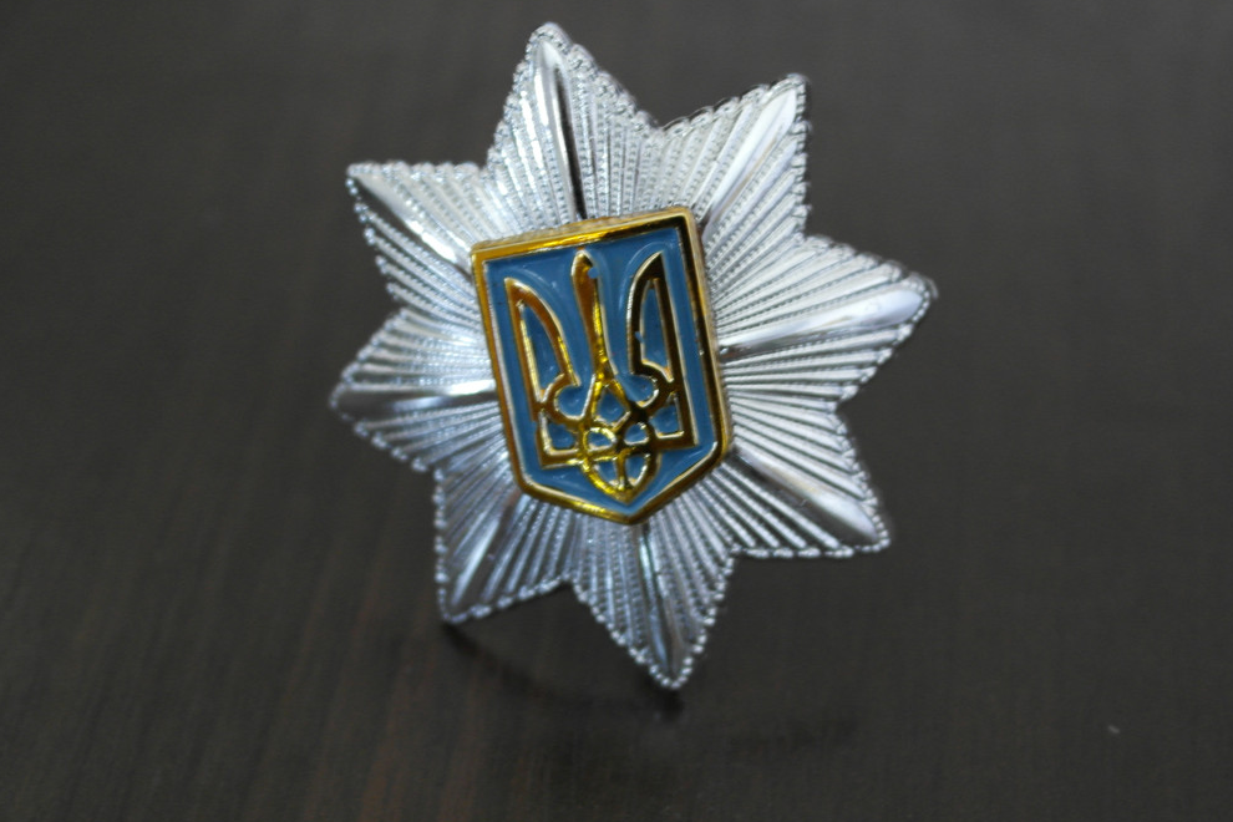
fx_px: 2569
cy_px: 483
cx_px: 603
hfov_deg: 27.0
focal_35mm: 75
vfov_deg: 18.2
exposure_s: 1/30
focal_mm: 38
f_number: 5
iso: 800
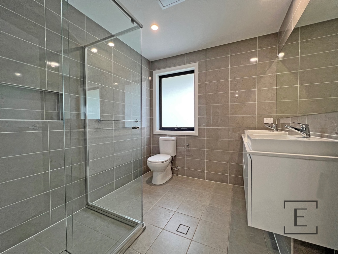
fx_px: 127
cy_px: 127
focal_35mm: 13
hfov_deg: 106.2
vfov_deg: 89.9
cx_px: 169
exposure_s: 1/100
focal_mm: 1.57
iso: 80
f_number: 1.8
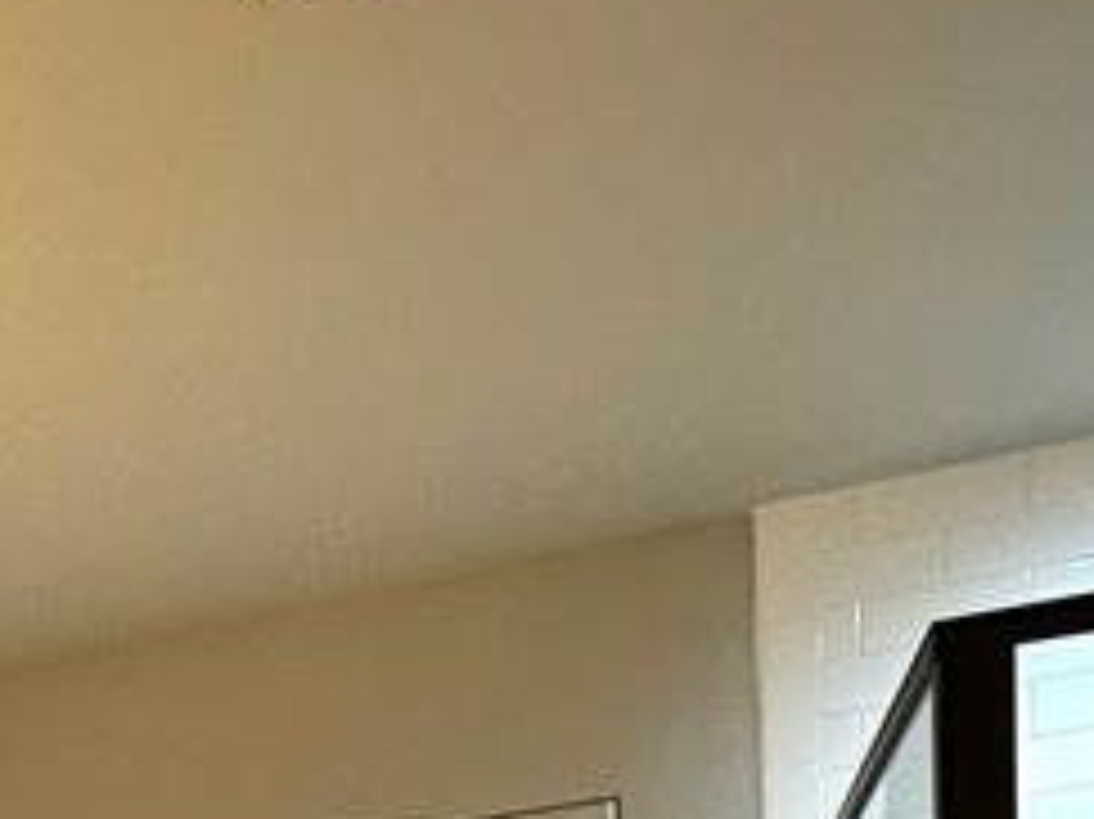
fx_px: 1864
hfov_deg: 28.4
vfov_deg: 18.6
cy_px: 1521
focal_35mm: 59
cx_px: -230
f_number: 2.2
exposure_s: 1/120
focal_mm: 2.22
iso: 125
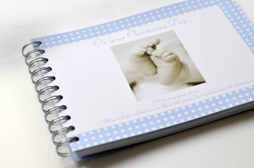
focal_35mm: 98
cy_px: 84
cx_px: 127
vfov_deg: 14.0
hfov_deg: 21.0
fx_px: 686
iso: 800
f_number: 4.5
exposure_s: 1/640
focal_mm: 65
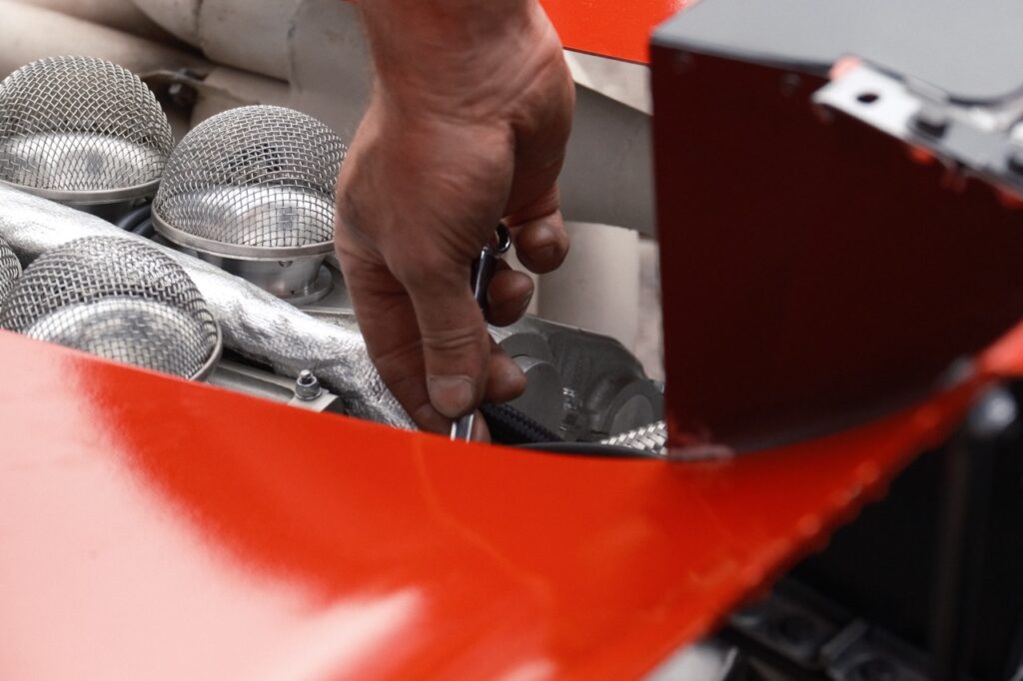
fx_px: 5198
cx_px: 512
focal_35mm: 183
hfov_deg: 11.2
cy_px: 340
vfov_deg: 7.5
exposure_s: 1/400
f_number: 7.1
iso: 2000
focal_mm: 121.8
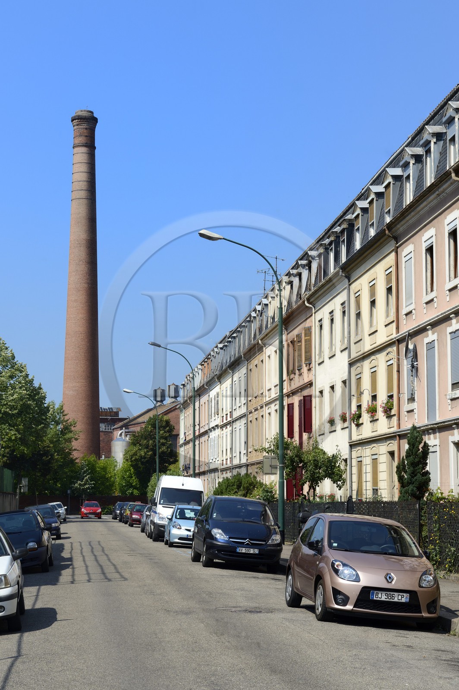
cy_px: 345
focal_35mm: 70
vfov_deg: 28.9
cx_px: 230
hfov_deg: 19.4
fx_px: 1341
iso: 200
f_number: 14
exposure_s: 1/250
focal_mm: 70
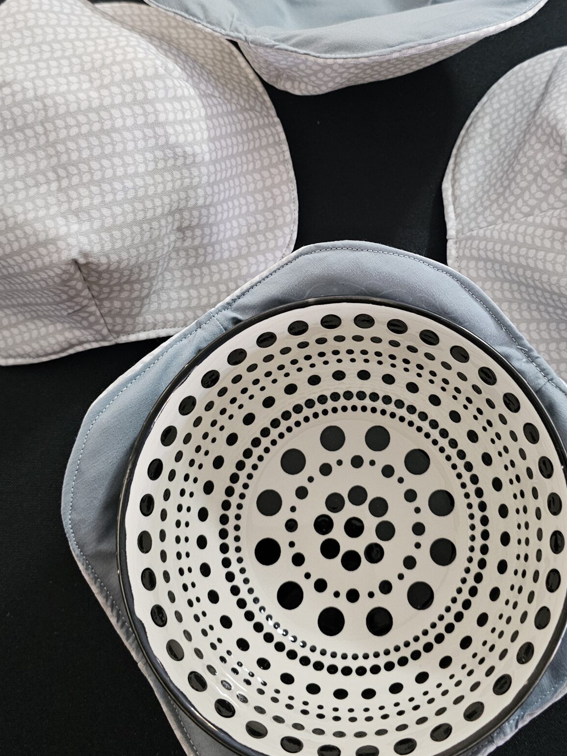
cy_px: 260
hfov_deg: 37.6
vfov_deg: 48.3
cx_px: 337
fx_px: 830
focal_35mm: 38
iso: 640
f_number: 1.7
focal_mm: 6.3
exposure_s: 1/33
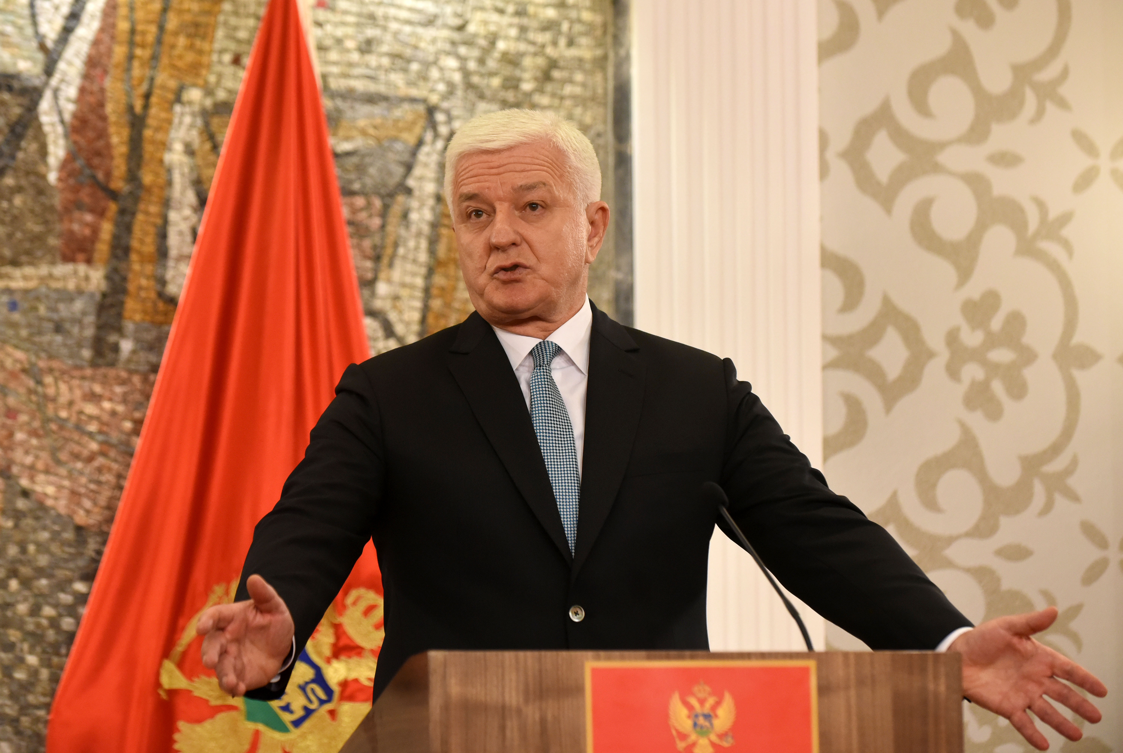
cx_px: 562
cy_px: 376
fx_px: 4688
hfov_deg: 13.7
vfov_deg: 9.2
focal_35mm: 150
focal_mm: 150
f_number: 3.5
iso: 3200
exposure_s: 1/400
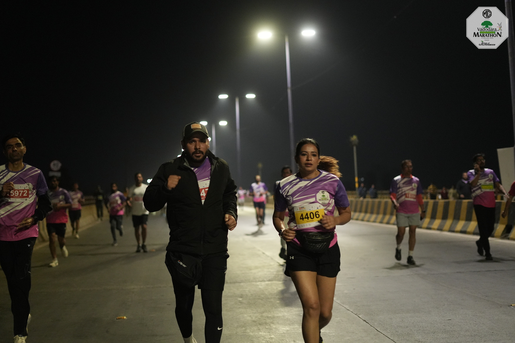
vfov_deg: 27.0
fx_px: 715
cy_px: 172
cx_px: 258
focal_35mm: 50
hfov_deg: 39.6
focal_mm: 50
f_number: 1.8
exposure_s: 1/250
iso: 5000
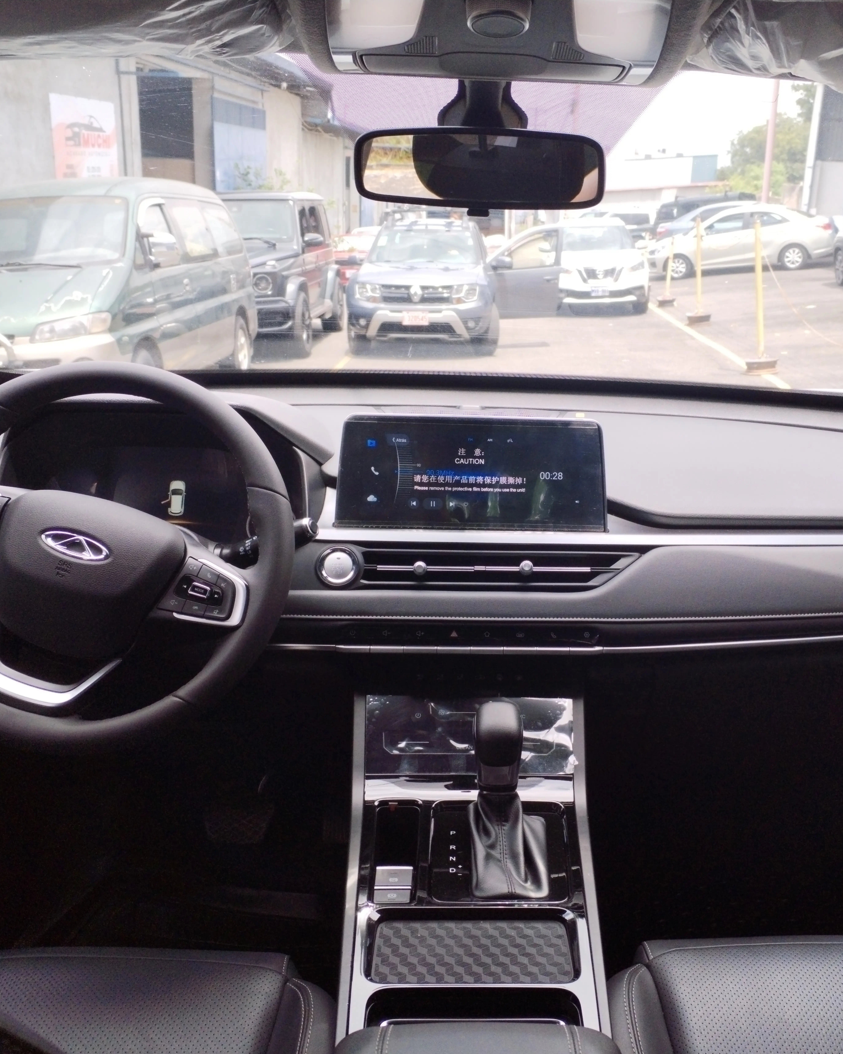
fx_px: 1185
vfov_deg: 47.9
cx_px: 484
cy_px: 530
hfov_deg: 39.1
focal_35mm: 38
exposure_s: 1/234
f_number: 1.8
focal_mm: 4.75
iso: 100
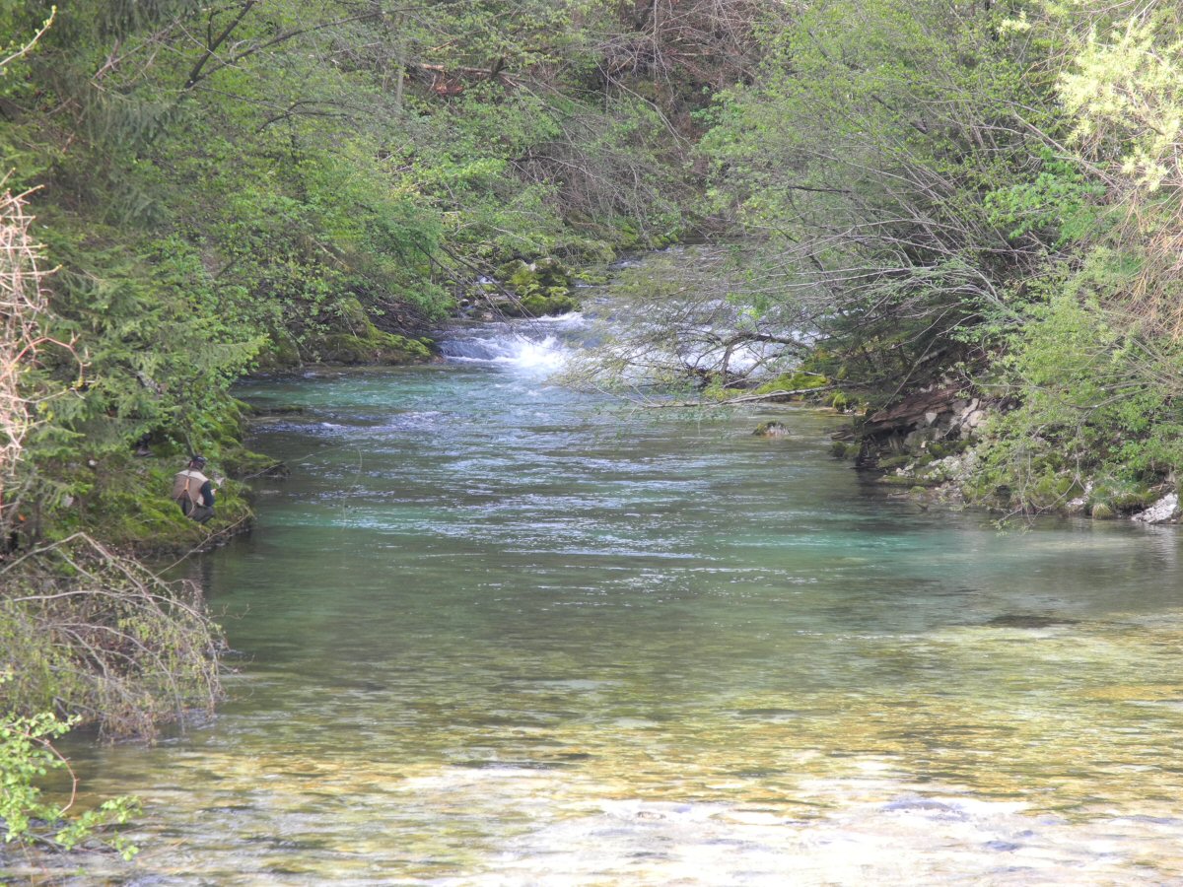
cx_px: 592
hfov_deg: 9.9
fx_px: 6835
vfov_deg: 7.4
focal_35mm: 200
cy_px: 444
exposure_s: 1/39.1
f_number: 5.6
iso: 100
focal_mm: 42.6
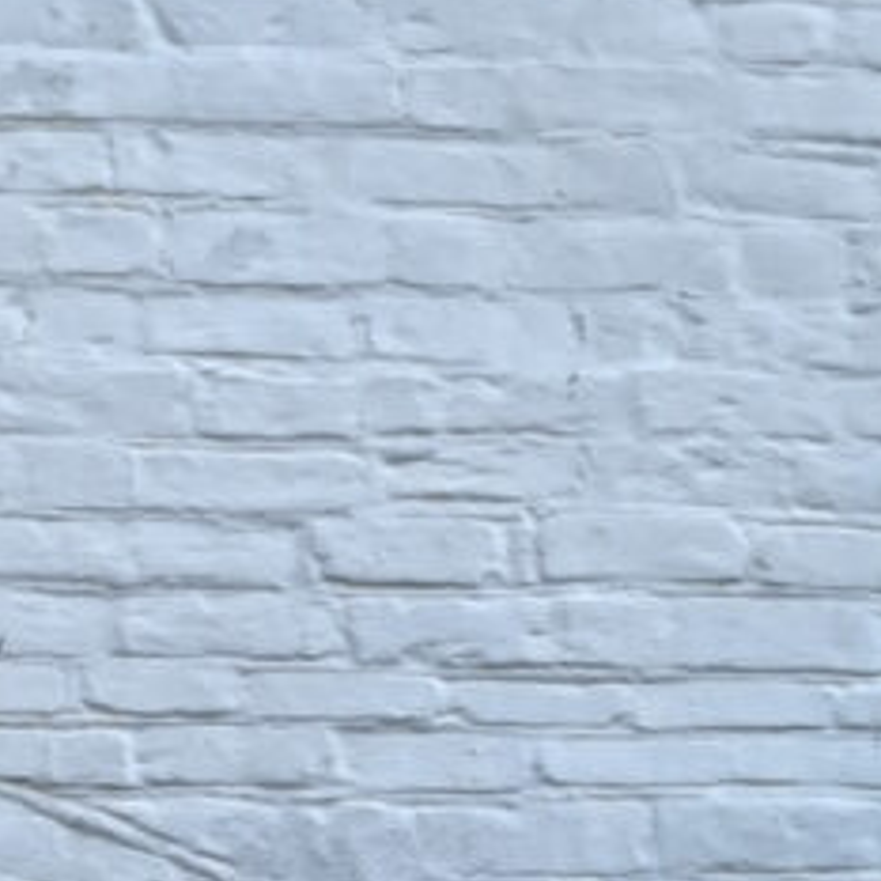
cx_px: -552
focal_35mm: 105
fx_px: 3023
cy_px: 1913
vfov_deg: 13.5
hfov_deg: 15.0
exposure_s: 1/1062
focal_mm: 5.6
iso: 50
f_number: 1.8
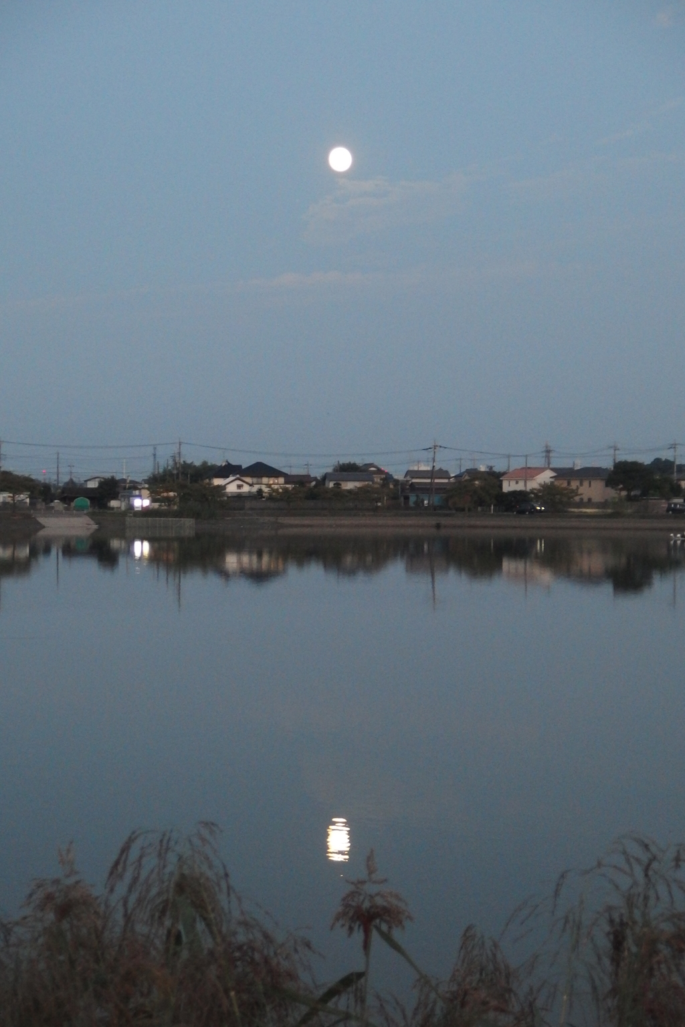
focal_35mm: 74
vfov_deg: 27.3
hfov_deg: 18.4
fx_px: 2112
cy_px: 514
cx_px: 342
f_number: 2.4
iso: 800
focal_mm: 13.2
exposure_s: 1/40
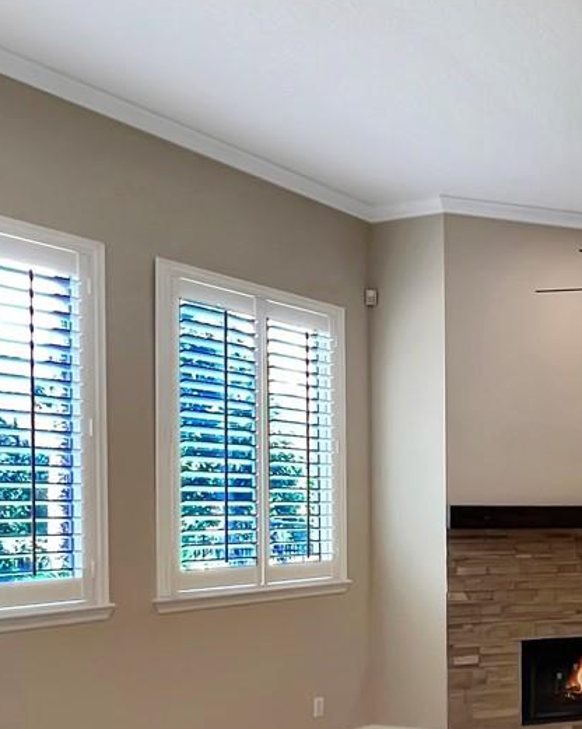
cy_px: 600
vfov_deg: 44.2
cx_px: 697
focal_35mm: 39
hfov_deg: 31.9
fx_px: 841
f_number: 1.8
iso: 125
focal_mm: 1.57
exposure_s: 1/60
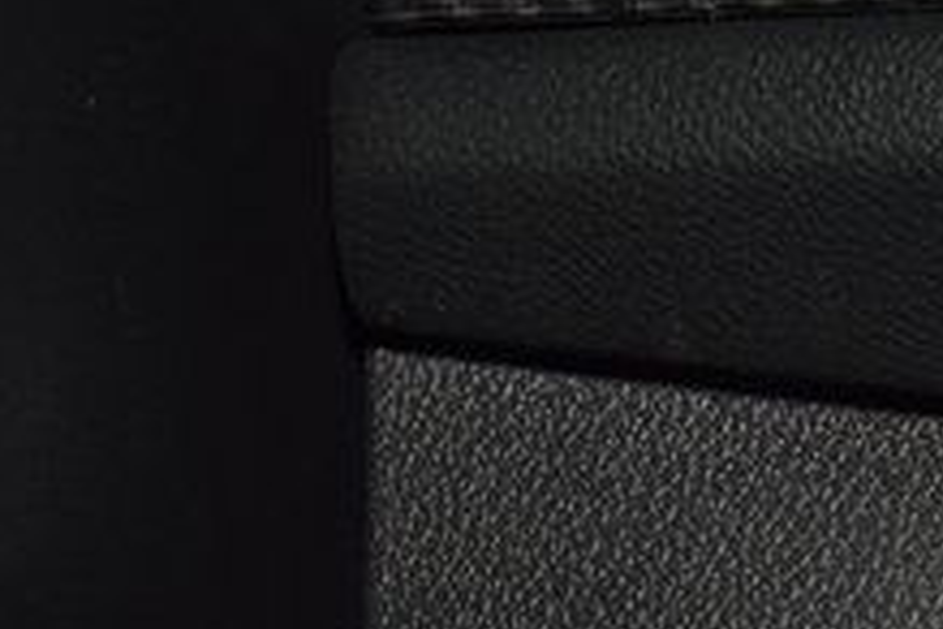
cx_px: 1300
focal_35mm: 307
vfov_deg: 4.5
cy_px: 679
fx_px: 8041
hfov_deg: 6.6
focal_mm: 70
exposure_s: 1/125
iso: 100
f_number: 8
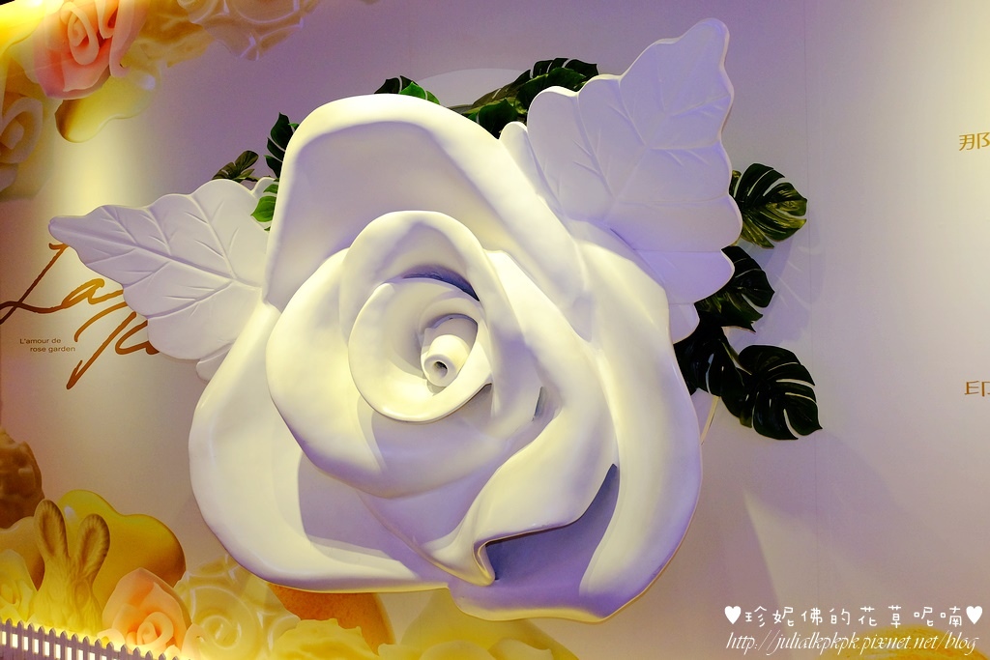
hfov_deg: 69.4
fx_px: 715
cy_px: 330
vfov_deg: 49.6
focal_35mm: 26
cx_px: 495
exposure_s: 1/60
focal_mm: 17.5
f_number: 3.6
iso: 1250
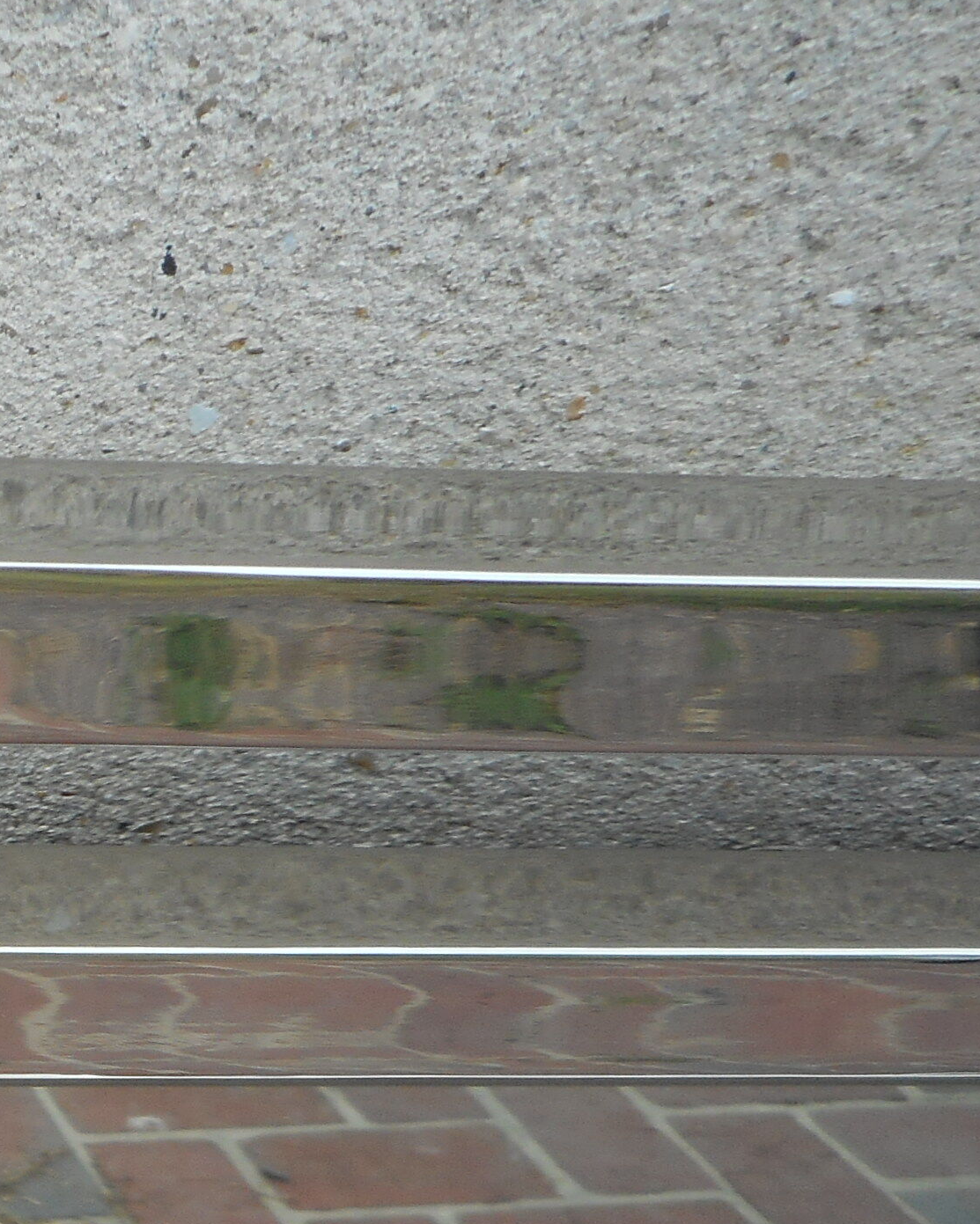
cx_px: -496
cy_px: 1044
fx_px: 2320
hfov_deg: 20.4
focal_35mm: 64
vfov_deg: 28.7
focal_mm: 4.5
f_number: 3.7
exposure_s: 1/125
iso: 80
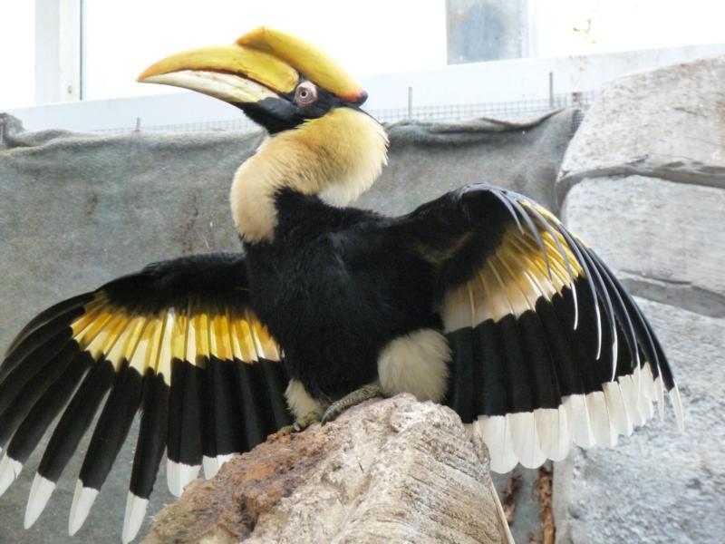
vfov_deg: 6.8
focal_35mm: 220
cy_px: 272
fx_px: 4608
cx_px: 362
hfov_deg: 9.0
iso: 800
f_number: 3.7
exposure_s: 1/100
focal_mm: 39.2
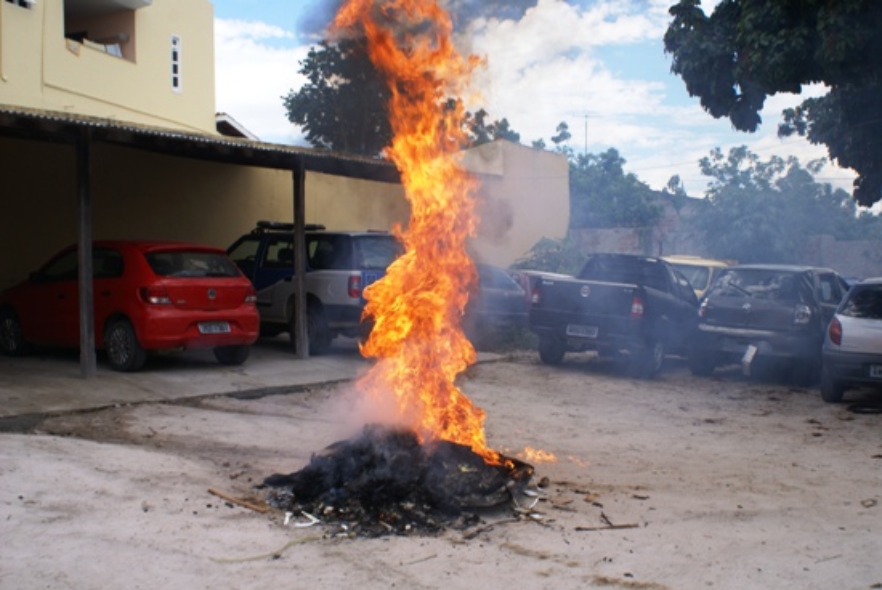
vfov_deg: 34.3
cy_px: 295
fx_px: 956
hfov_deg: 49.5
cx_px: 441
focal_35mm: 39
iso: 100
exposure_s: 1/125
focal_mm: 26
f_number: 11
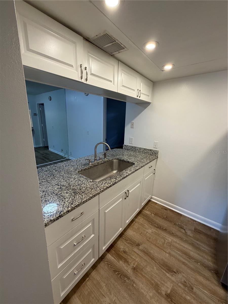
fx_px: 123
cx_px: 114
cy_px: 152
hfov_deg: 85.7
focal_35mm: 14
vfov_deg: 102.1
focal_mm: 2.22
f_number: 2.2
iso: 200
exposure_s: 1/120
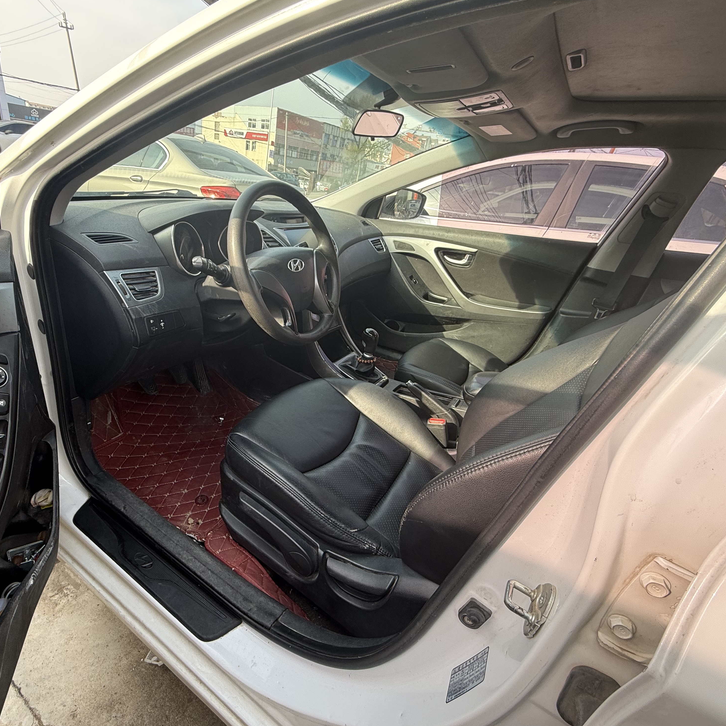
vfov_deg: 84.0
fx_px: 403
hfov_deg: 83.4
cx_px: 311
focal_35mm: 17
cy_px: 367
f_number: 2.2
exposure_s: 1/157
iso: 64
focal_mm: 2.22
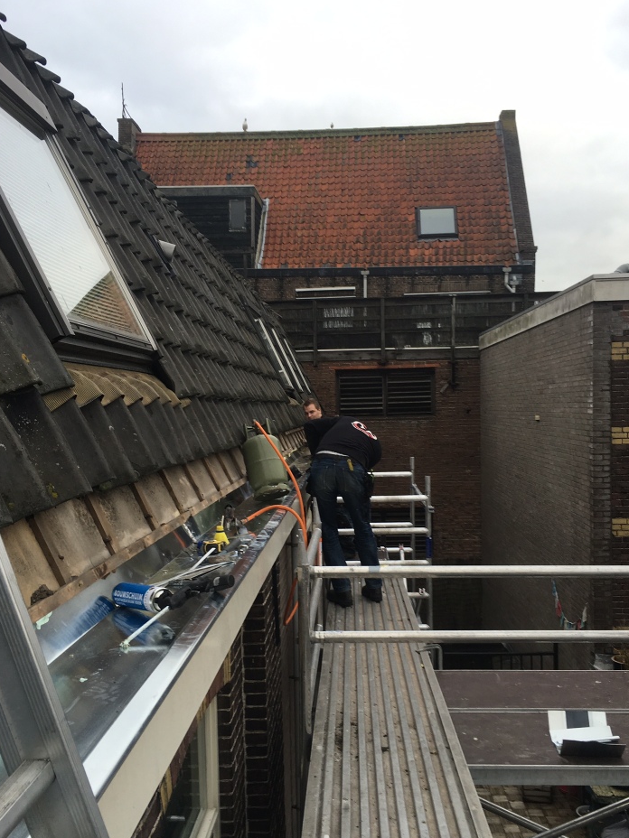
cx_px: 324
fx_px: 775
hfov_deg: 44.2
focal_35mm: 32
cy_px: 446
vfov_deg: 56.8
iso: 25
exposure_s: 1/118
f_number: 2.2
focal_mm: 4.15
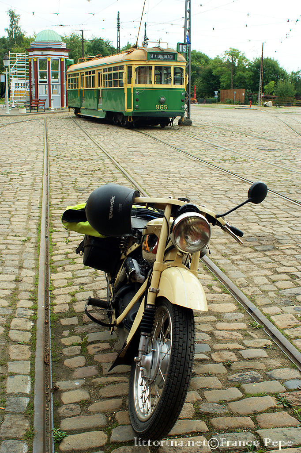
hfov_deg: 31.9
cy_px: 226
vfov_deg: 46.4
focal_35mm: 42
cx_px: 150
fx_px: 527
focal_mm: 28
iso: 200
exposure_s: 1/250
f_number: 6.3
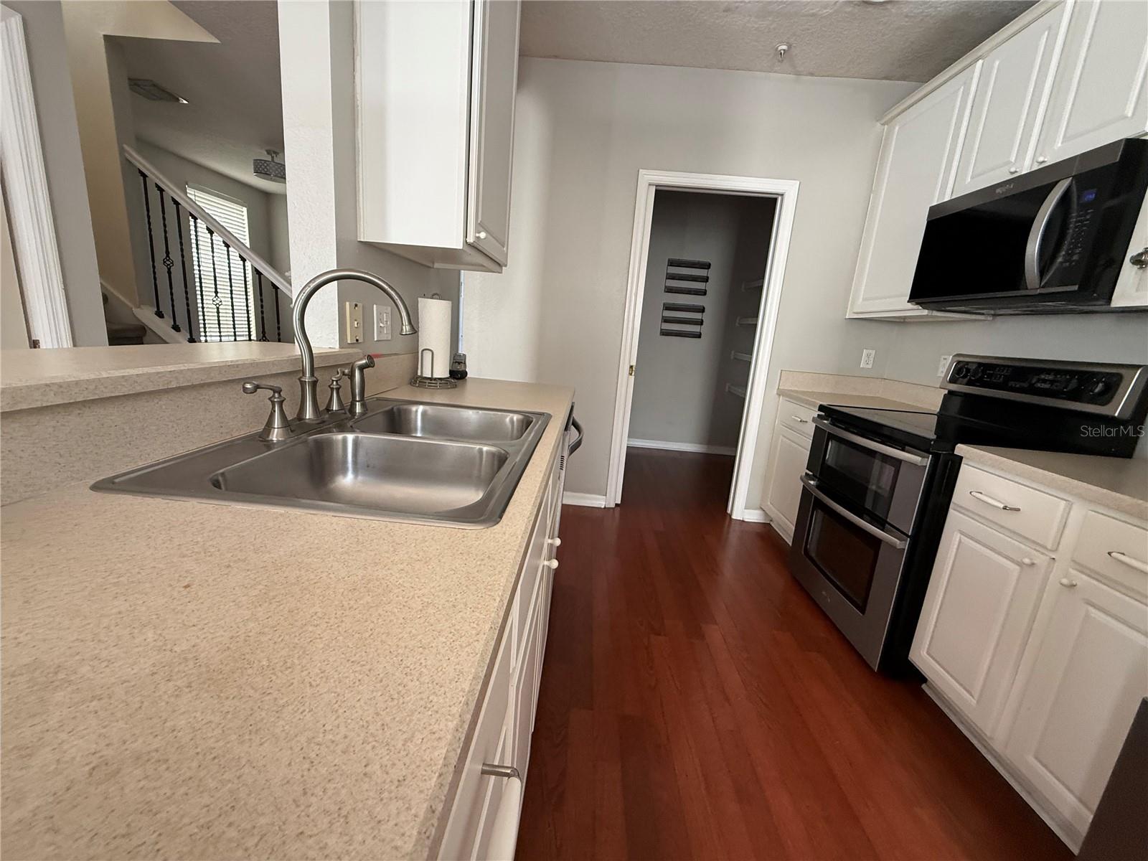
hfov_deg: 102.1
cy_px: 430
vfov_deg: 85.7
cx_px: 574
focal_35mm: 14
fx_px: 464
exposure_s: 1/99
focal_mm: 2.22
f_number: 2.2
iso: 320
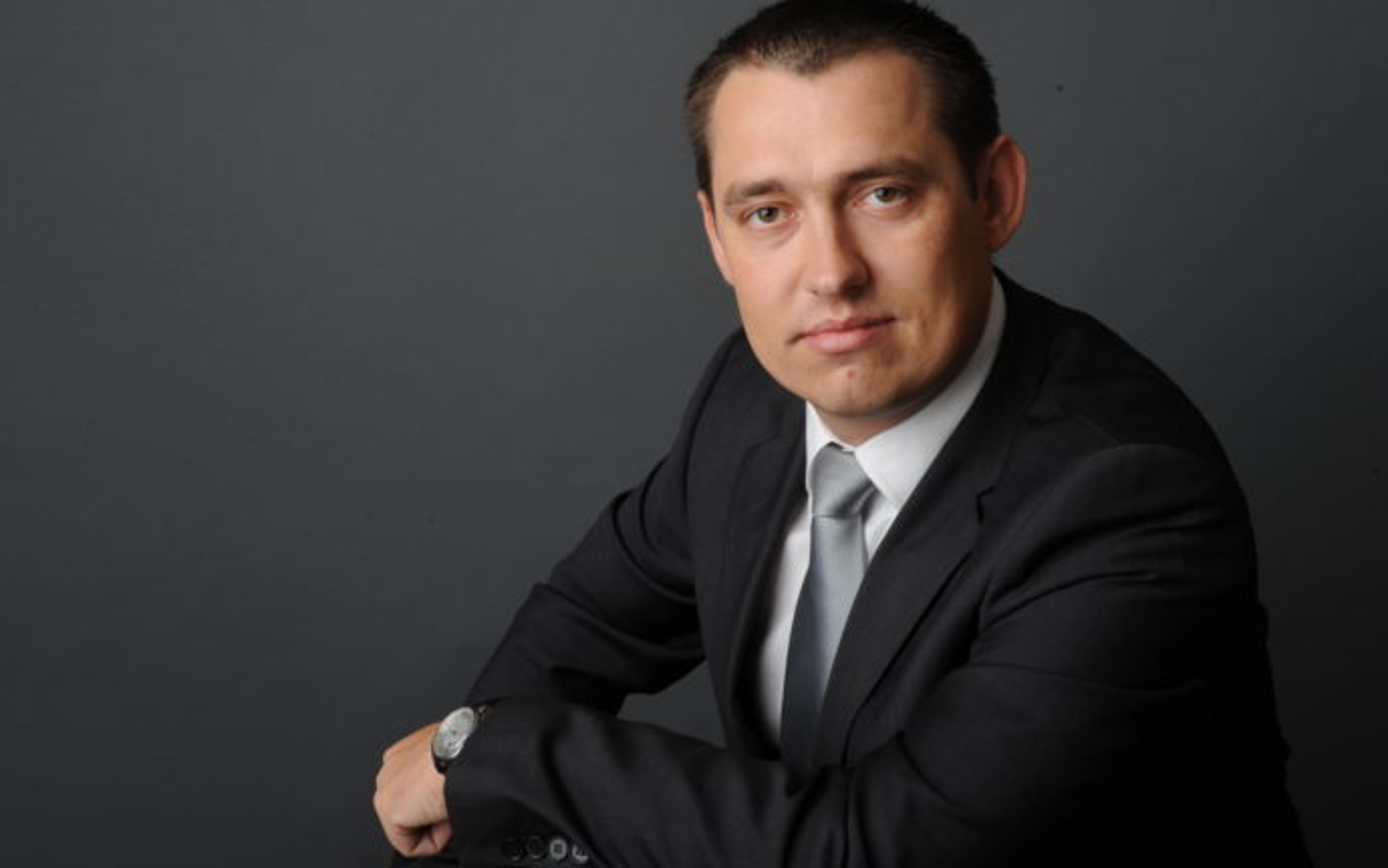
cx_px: 691
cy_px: 403
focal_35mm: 60
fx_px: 2270
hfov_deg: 34.0
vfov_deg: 21.6
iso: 200
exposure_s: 1/125
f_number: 11
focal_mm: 58
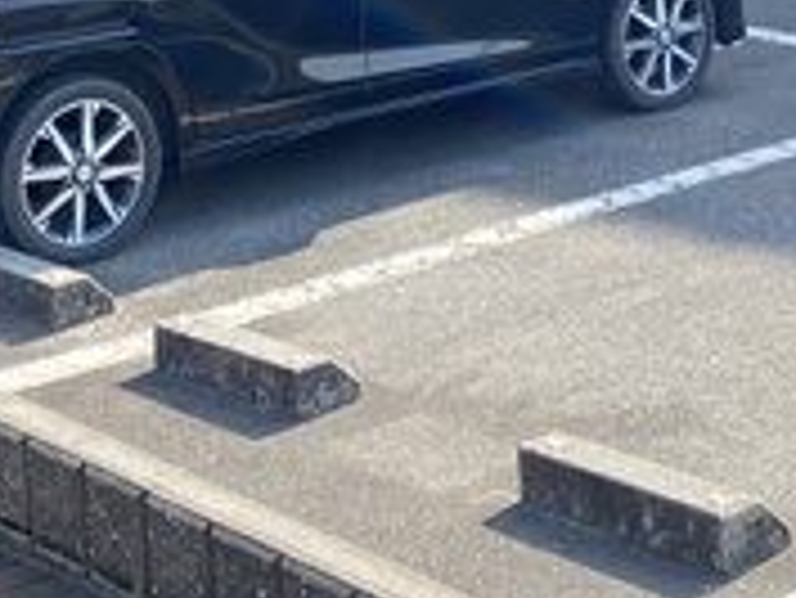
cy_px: -348
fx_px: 2370
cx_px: 508
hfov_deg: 19.0
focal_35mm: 103
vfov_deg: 13.4
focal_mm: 4.25
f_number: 1.8
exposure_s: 1/420
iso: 32
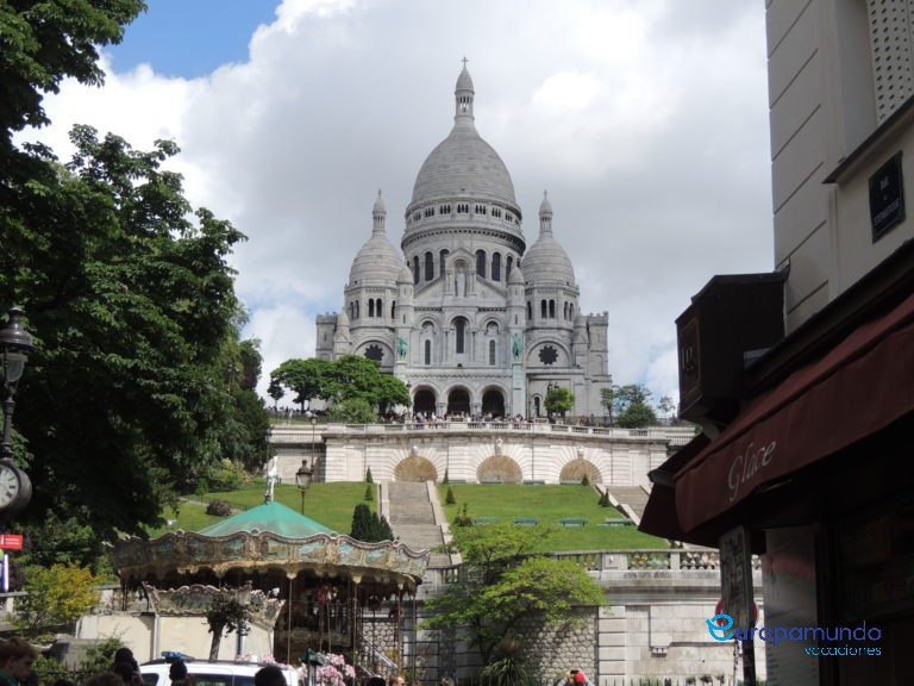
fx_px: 1584
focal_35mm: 60
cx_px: 457
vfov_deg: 24.4
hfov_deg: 32.2
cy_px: 343
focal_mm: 10.7
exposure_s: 1/1000
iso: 100
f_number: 3.7
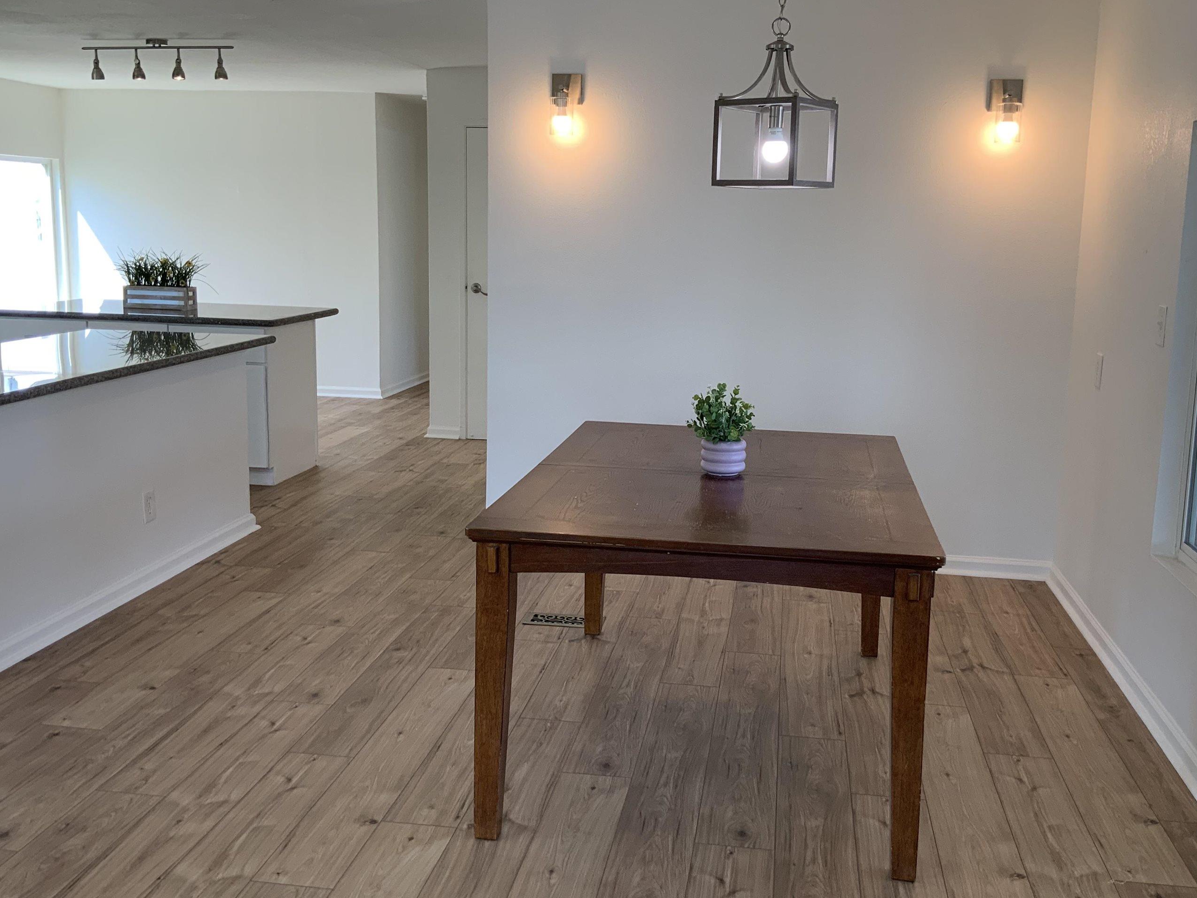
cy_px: 419
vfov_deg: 40.7
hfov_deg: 52.6
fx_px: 1210
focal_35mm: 35
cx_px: 632
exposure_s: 1/120
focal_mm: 3
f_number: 1.8
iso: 40
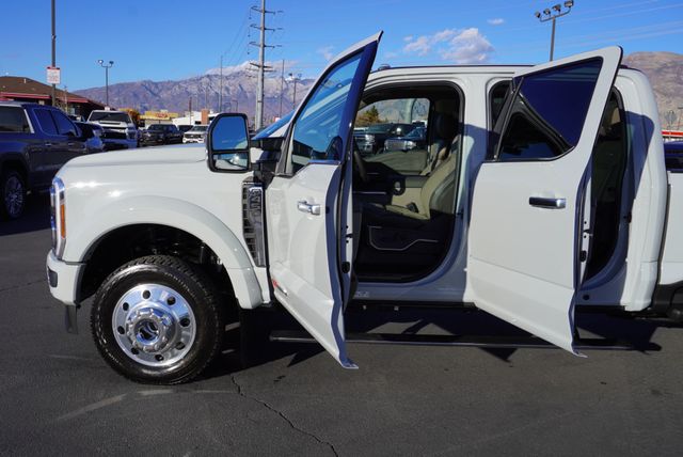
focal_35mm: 32
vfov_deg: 41.8
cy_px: 228
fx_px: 598
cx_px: 342
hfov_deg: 59.4
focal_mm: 21
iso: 100
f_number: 10
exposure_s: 1/200
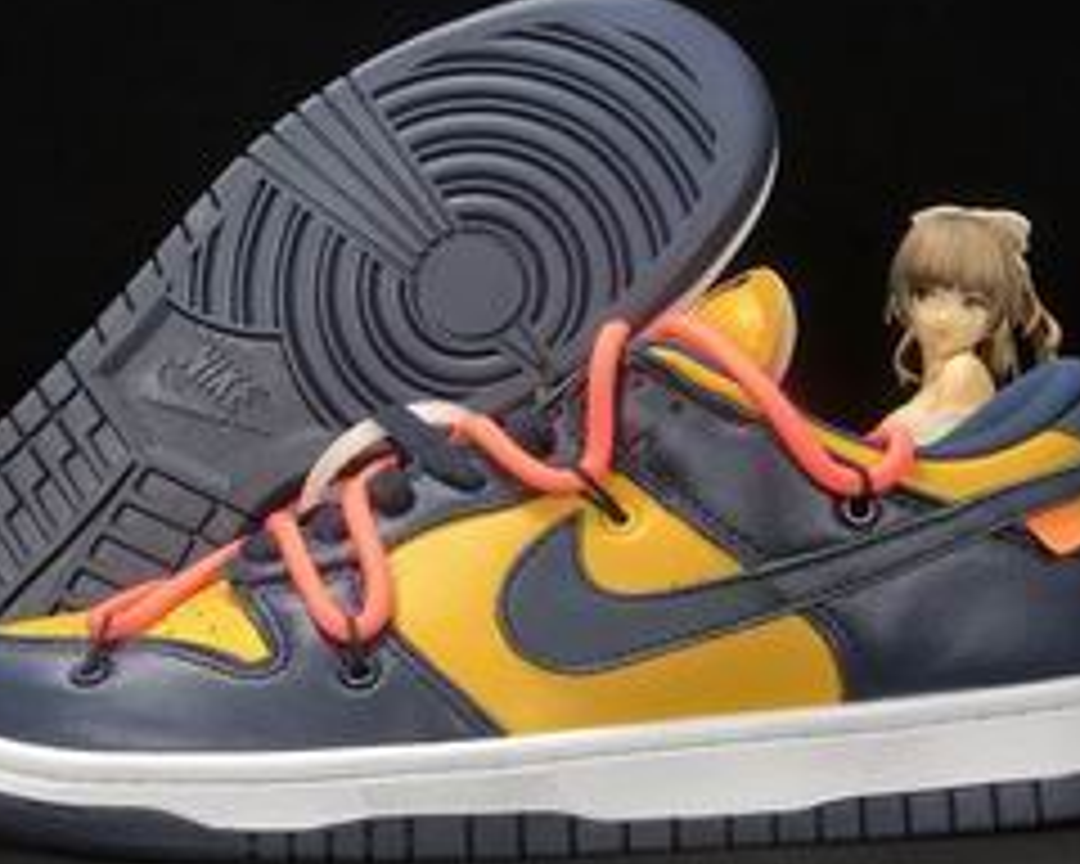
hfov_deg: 23.6
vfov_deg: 18.9
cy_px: 414
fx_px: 2589
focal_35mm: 81
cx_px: 518
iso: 100
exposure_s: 1/30
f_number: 2.8
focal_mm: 6.6
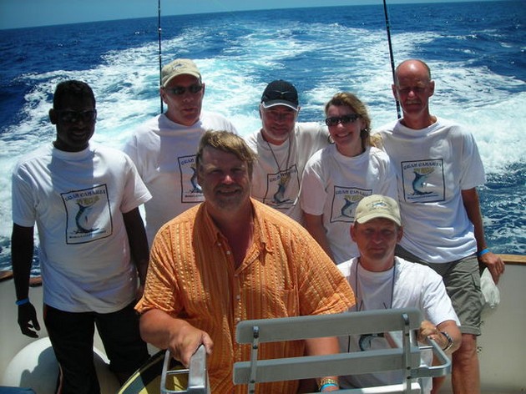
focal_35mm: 38
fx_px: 577
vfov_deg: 37.7
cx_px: 263
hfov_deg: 49.0
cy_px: 197
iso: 50
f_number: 6.4
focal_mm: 6.3
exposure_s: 1/283
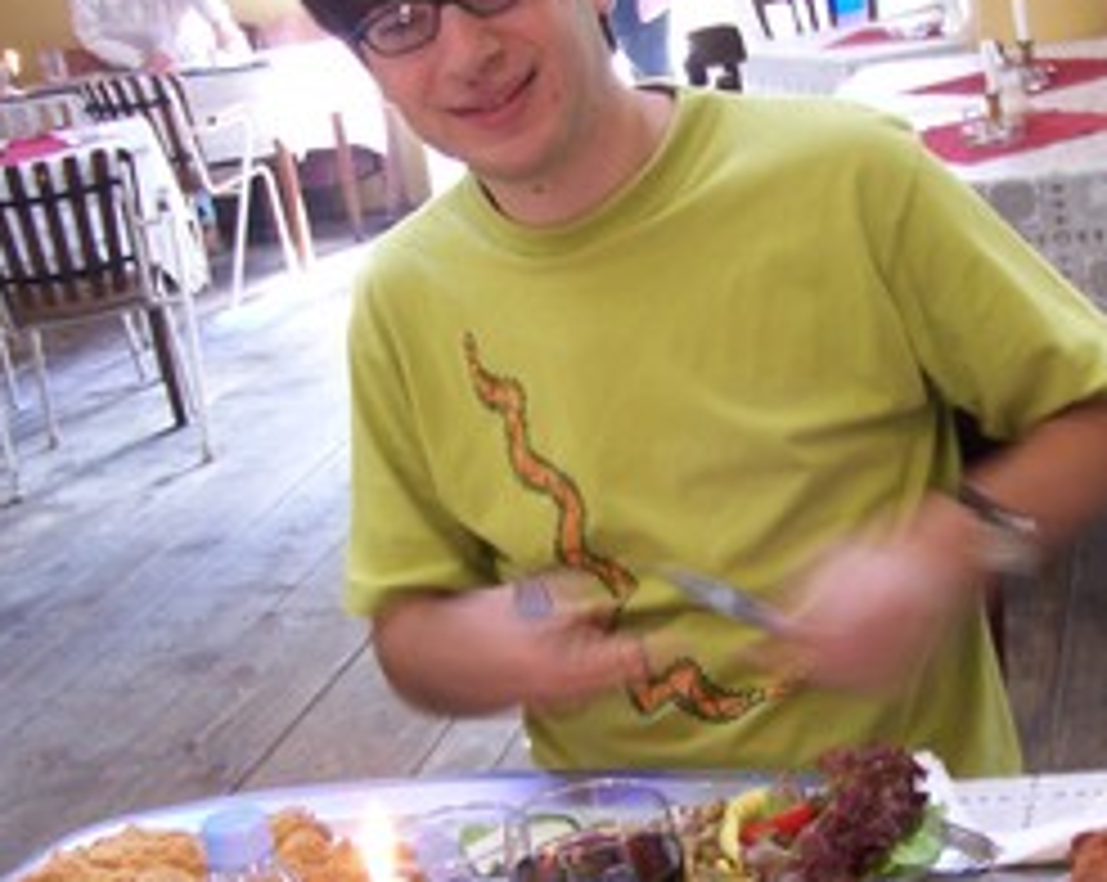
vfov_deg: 22.4
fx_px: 2224
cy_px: 513
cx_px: 860
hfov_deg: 27.5
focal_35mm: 68
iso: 140
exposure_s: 1/8
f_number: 2.8
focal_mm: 6.3
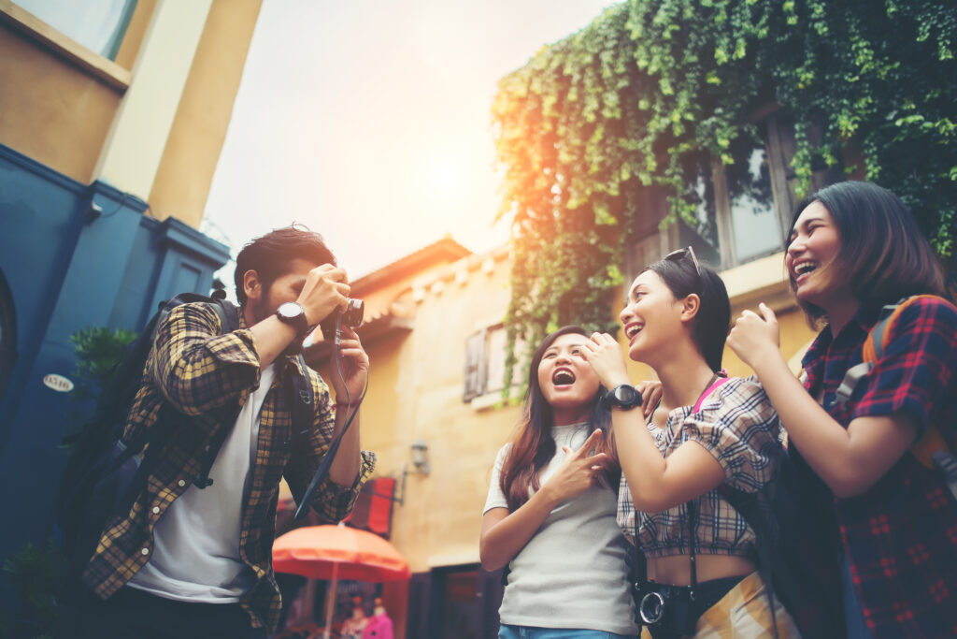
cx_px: 478
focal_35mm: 28
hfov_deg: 65.5
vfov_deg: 46.4
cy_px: 320
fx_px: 744
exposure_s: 1/1000
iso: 125
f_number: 1.8
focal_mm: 28
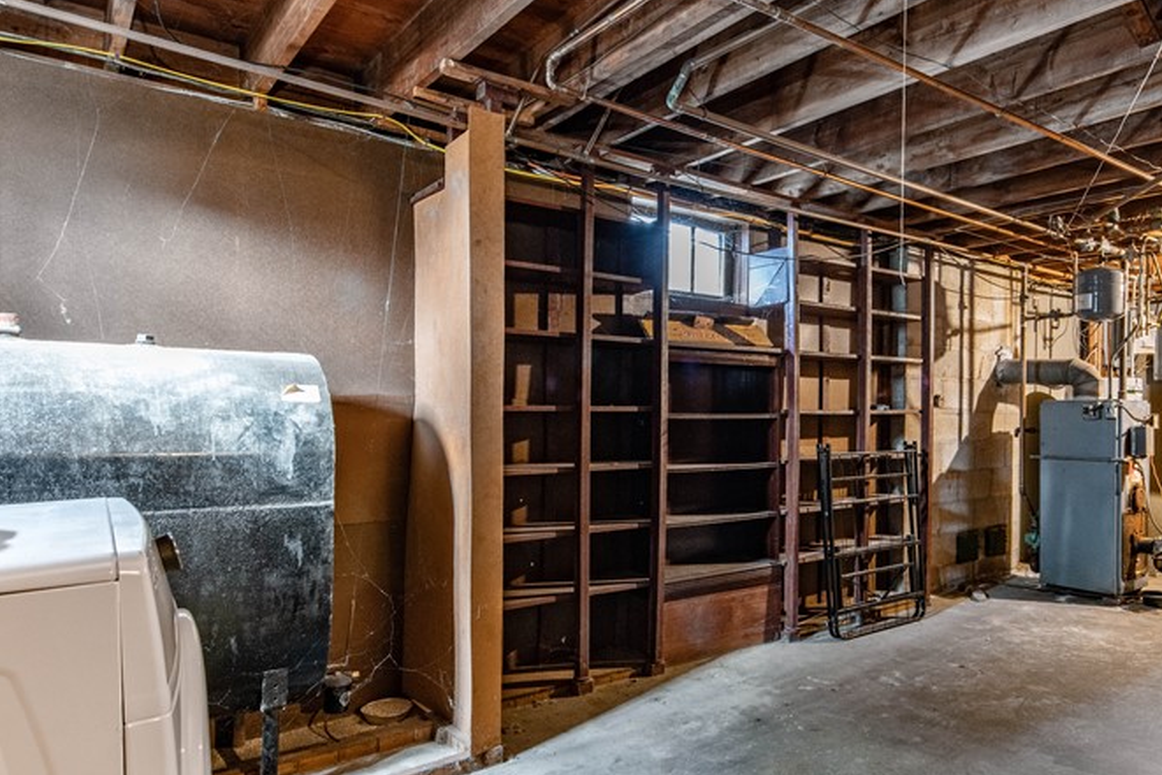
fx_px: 743
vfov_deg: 54.7
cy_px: 469
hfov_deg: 75.2
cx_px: 698
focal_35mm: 23
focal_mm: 14
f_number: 10
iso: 640
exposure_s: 2
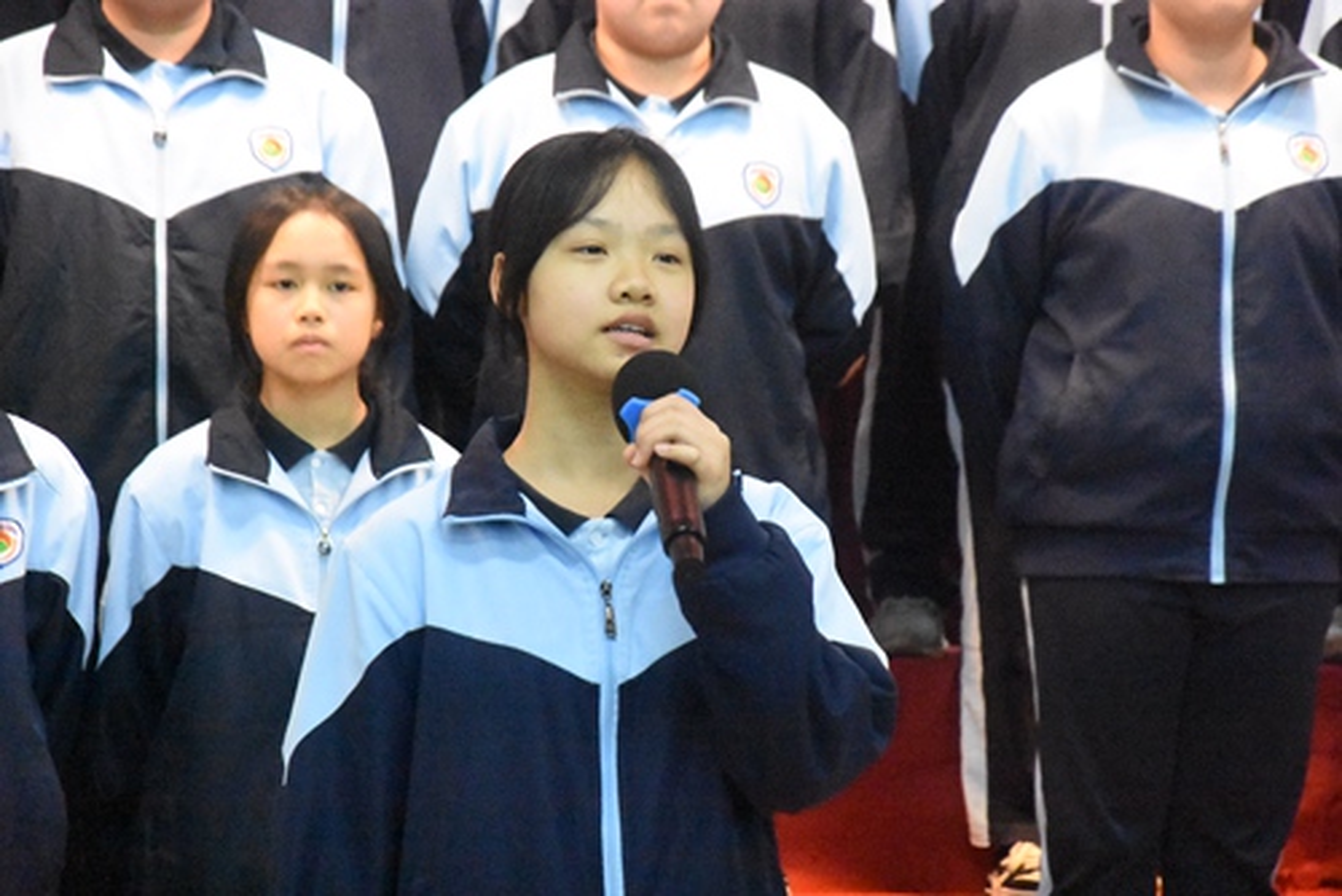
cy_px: 448
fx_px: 5874
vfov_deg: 8.7
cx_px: 671
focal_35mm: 158
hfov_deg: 13.0
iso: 25600
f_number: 7.1
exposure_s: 1/160
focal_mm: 105
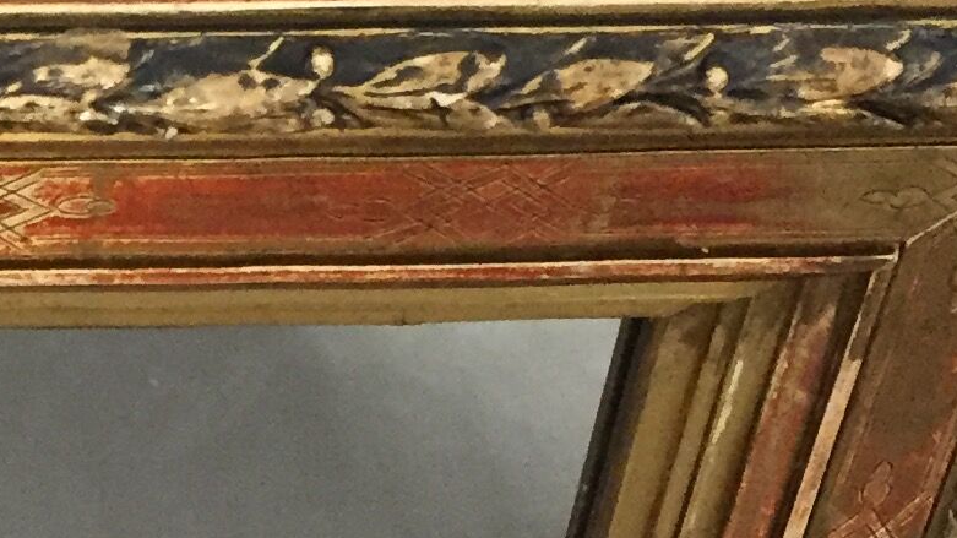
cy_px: 472
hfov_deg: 15.4
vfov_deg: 9.2
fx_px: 3349
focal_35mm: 132
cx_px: -322
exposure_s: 1/33
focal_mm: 4.15
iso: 320
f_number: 2.2
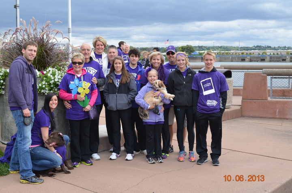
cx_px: 146
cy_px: 96
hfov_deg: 41.2
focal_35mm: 48
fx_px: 389
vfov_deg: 28.0
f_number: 7.1
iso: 200
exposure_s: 1/200
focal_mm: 32
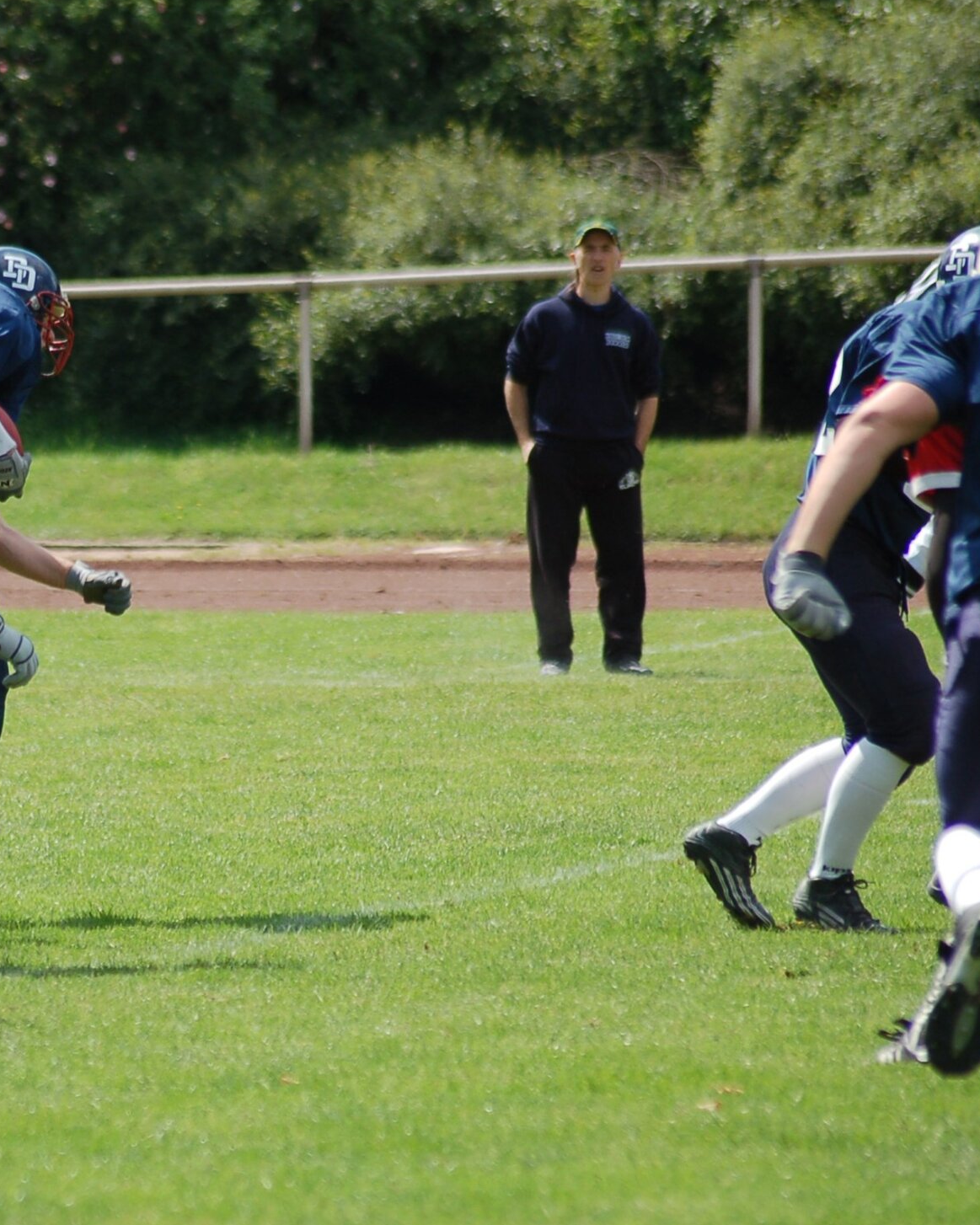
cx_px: 139
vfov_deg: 4.7
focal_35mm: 415
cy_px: 612
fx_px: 15037
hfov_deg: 3.7
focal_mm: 195
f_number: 5
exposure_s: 1/1000
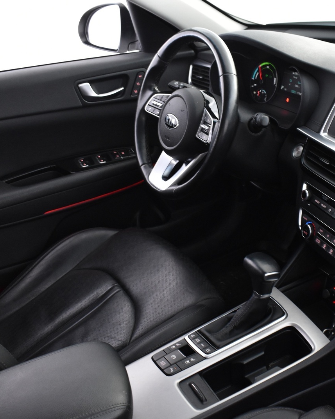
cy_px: 210
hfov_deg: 33.4
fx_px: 554
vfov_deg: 41.4
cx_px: 221
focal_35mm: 45
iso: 1250
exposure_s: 1/6
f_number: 5.6
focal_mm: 21
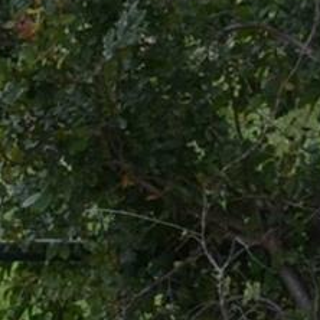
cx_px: -865
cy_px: 130
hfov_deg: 4.4
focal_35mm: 376
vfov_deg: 4.7
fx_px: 3932
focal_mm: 32
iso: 400
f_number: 11
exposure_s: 1/400
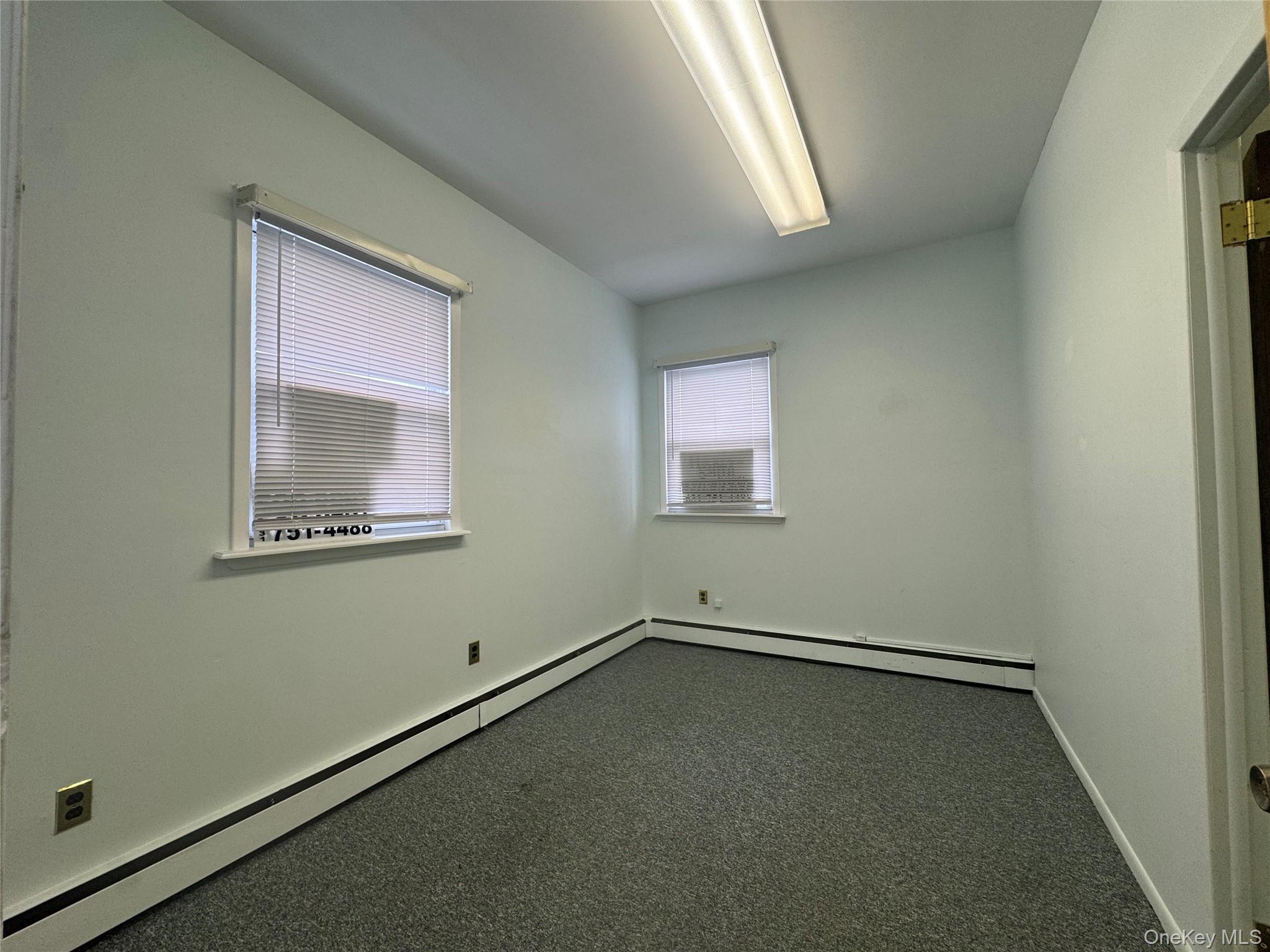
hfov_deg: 102.1
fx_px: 514
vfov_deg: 85.7
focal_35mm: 14
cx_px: 635
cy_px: 476
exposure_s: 1/120
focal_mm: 2.22
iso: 100
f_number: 2.2
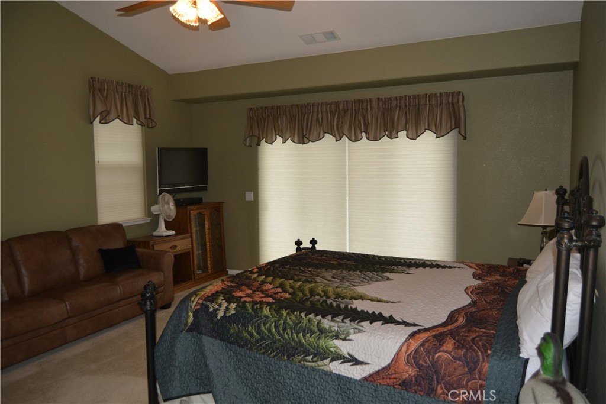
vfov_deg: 47.9
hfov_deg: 67.4
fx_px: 455
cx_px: 303
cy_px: 202
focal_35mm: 27
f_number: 3.5
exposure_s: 1/125
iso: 400
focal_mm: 18
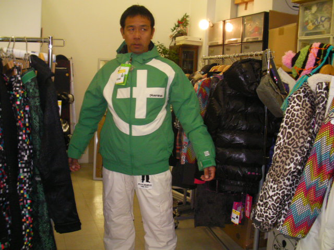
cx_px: 167
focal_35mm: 38
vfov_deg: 37.7
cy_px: 125
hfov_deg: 49.0
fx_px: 367
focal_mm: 6.3
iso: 234
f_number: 3.5
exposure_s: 1/30
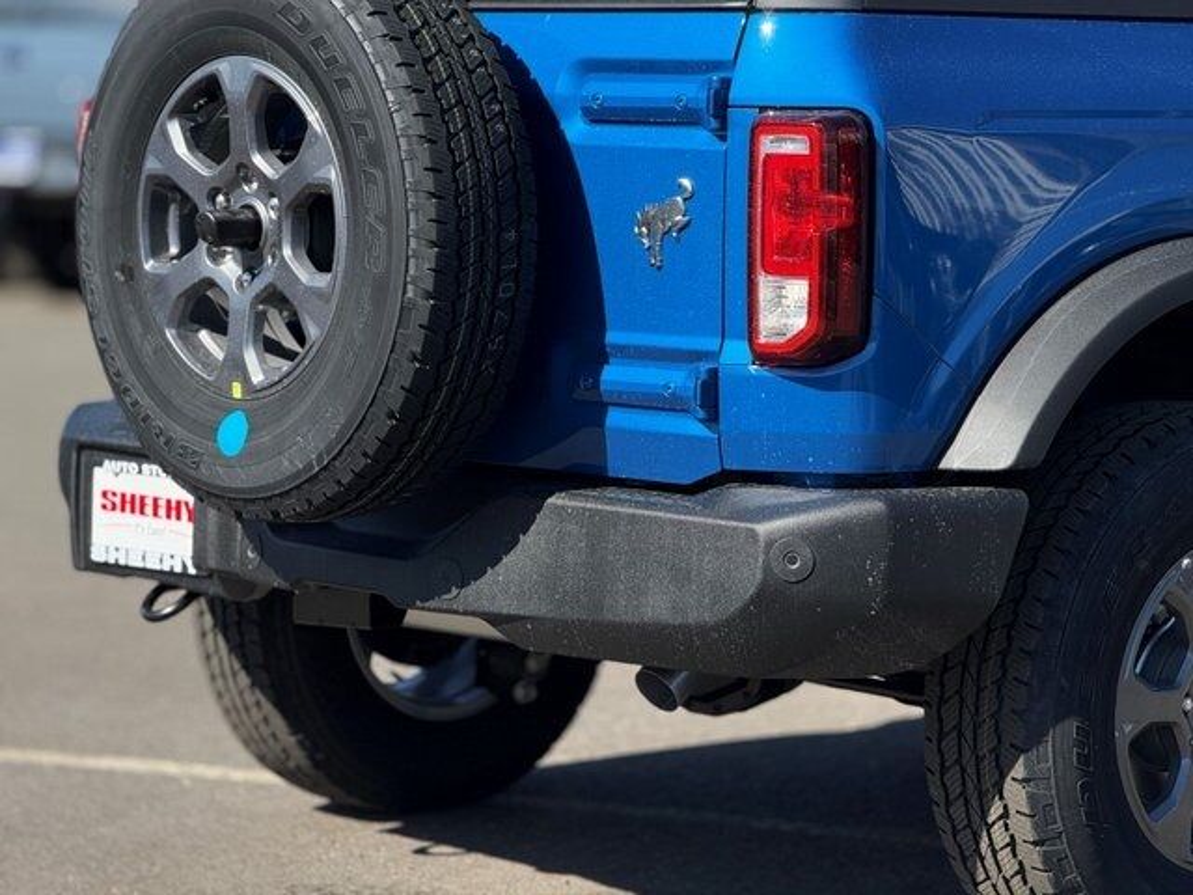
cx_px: 596
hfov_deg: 16.4
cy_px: 448
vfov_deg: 12.3
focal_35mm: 120
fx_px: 4136
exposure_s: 1/1080
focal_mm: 15.66
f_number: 2.8
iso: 64
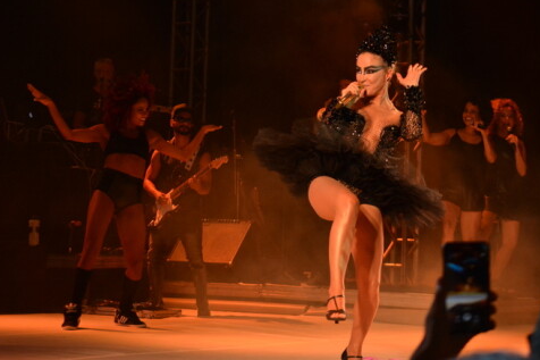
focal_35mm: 101
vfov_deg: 13.6
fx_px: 1509
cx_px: 284
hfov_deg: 20.3
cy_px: 153
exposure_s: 1/160
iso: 1600
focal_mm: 55
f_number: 4.5
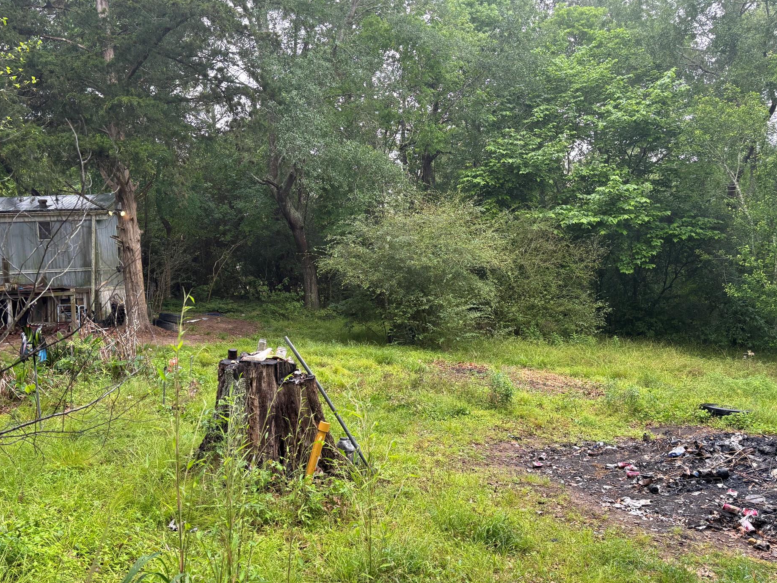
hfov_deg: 61.6
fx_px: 651
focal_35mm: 29
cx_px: 362
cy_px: 303
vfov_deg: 48.2
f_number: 1.6
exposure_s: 1/196
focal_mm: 5.96
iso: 40
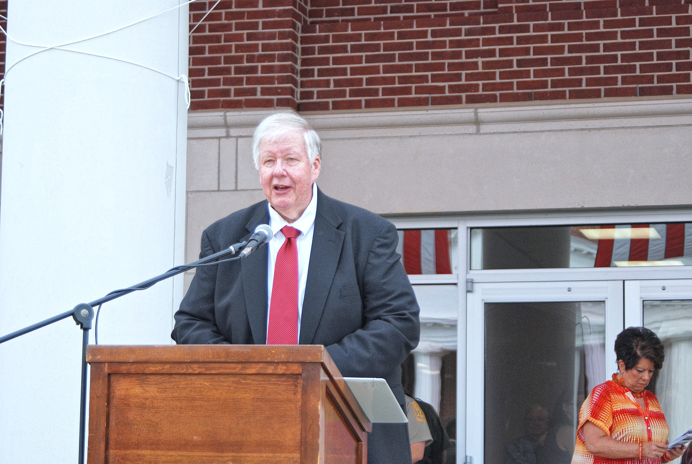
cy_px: 232
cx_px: 346
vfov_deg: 11.7
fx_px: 2252
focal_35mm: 117
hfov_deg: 17.5
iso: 200
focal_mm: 78
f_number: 5.6
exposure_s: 1/320
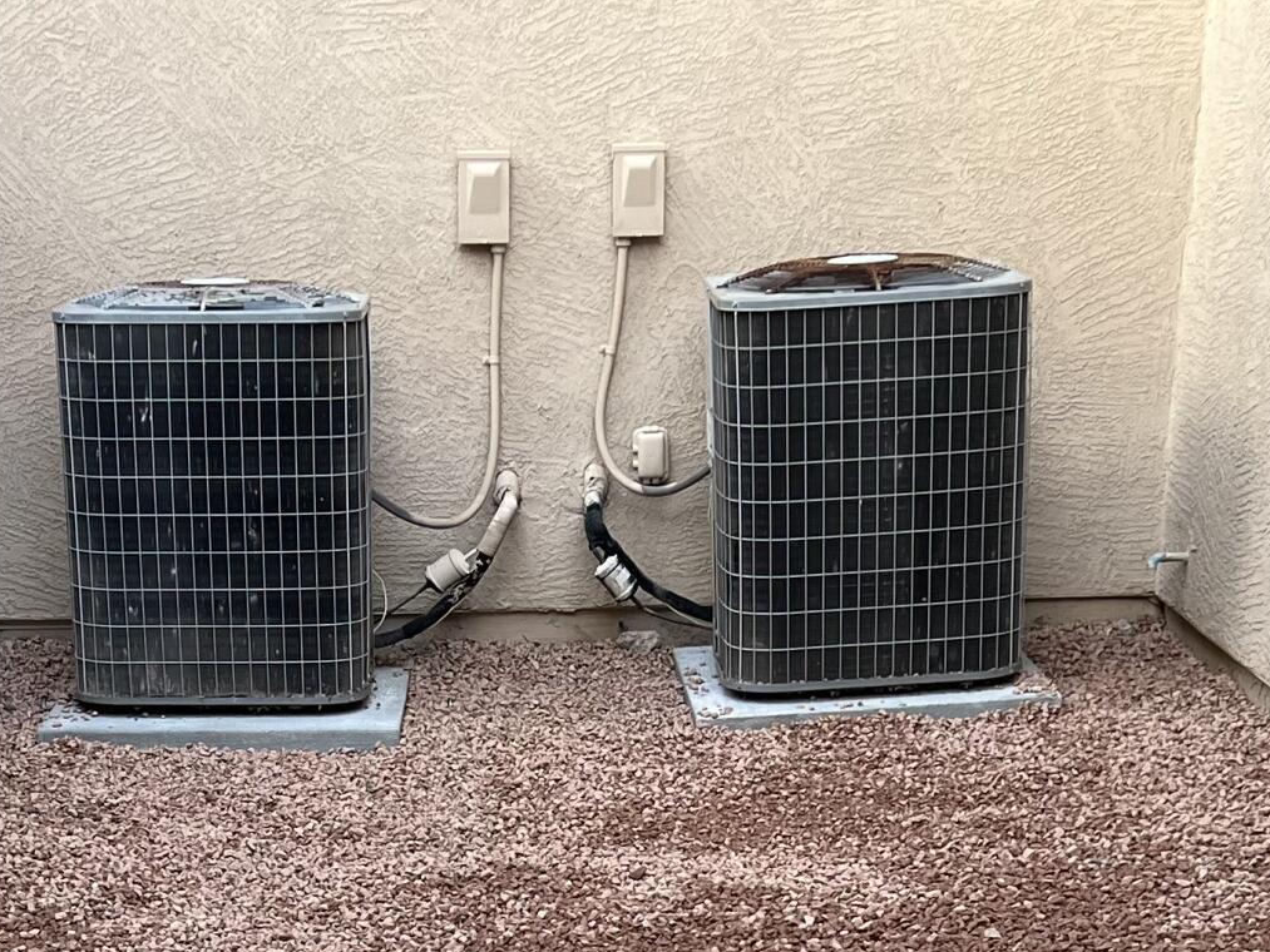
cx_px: 461
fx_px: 2825
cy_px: 1385
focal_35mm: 77
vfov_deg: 17.4
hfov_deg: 25.2
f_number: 1.5
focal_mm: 5.7
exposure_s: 1/144
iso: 64
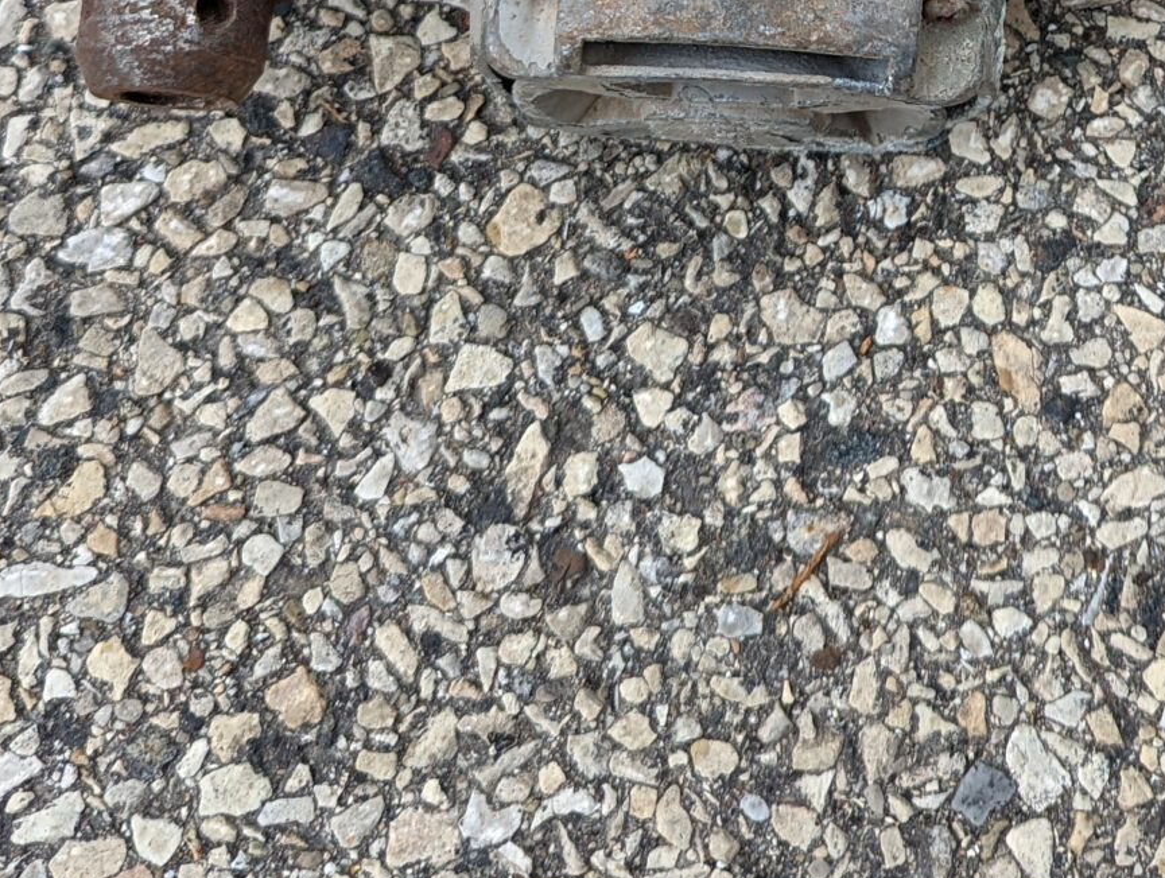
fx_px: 2394
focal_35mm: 71
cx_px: 937
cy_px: -329
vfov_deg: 18.9
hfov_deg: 26.8
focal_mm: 6.81
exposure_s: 1/569
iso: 52
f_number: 1.85
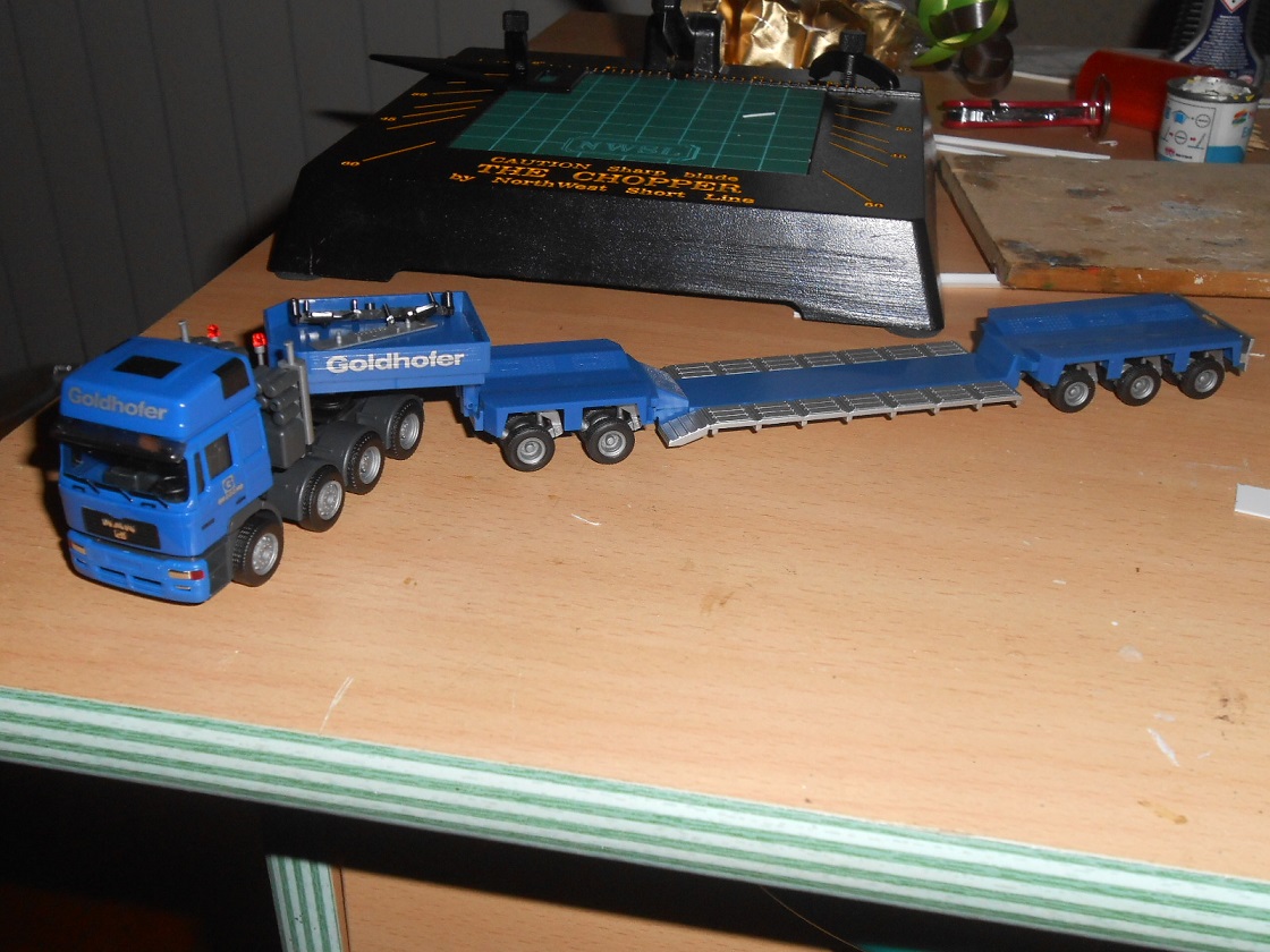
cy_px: 476
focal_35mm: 38
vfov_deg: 37.7
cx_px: 635
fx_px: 1394
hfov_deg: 49.0
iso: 200
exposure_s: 1/30
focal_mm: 6.8
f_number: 13.2
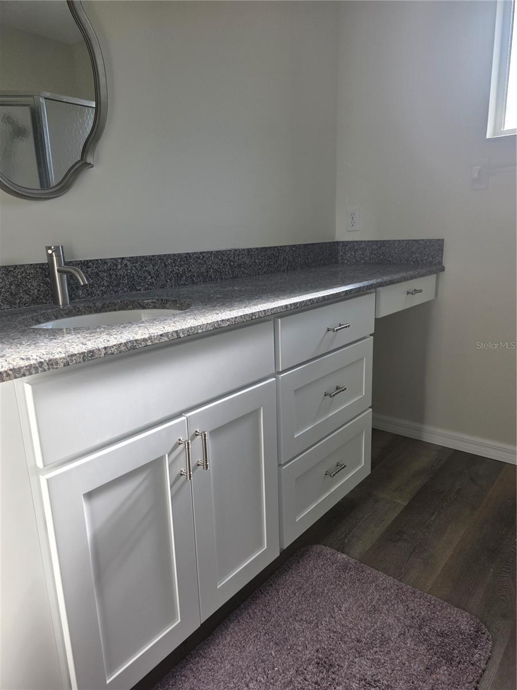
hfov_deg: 58.9
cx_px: 258
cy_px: 345
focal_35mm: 23
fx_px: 458
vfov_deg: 73.9
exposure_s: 1/180
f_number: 1.7
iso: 80
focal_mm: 6.3
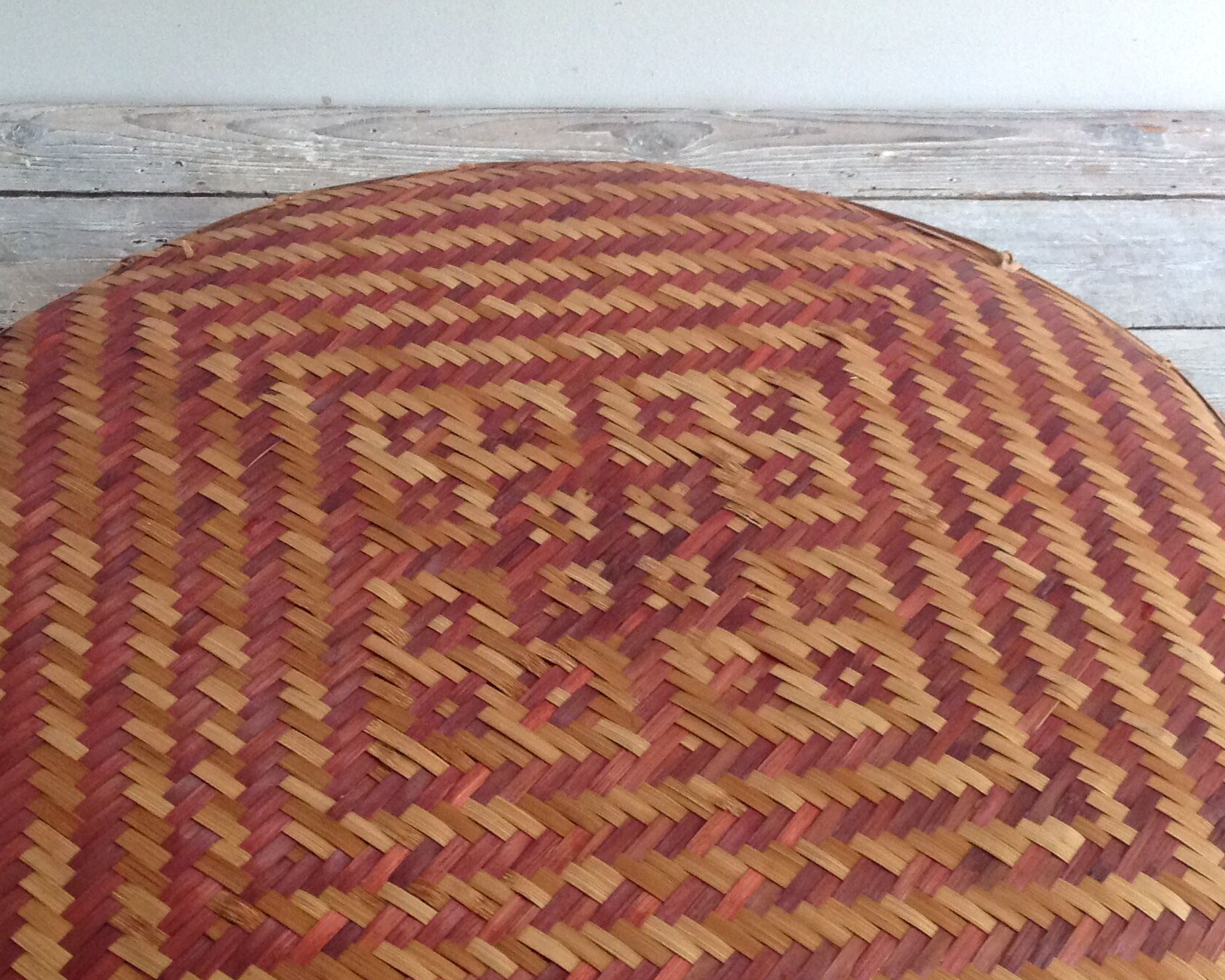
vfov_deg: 28.3
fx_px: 1922
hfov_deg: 35.3
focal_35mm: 53
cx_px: 573
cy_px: 706
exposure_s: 1/15
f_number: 2.4
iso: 320
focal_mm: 4.28
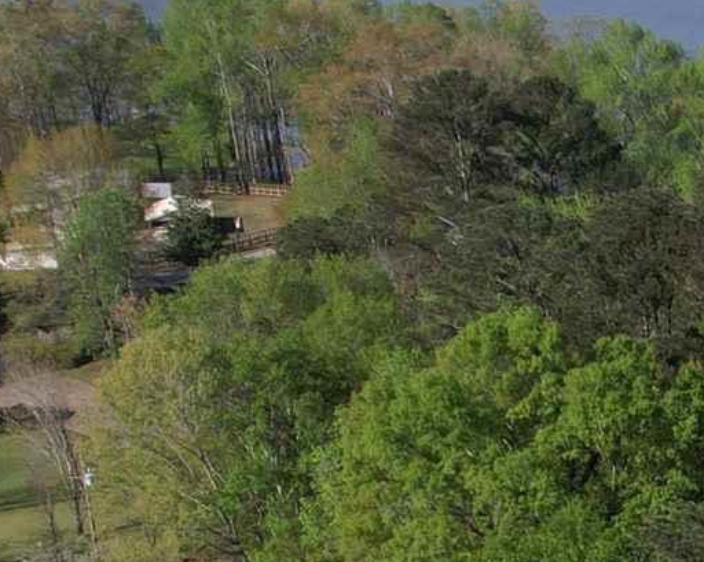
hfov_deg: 13.5
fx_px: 2582
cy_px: 910
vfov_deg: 11.7
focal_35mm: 124
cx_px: 1354
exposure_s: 1/4000
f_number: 2.8
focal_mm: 8.38
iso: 200
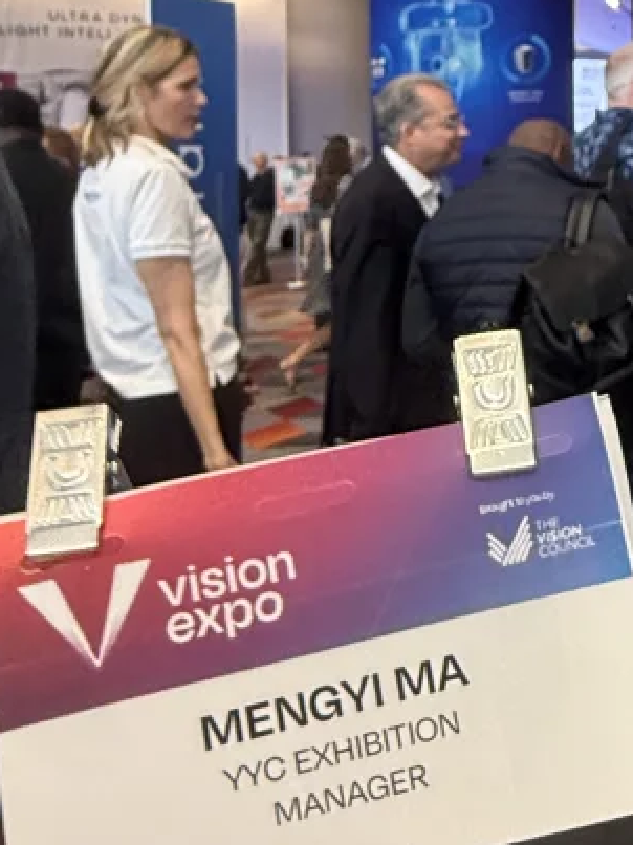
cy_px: 197
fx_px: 1220
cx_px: 616
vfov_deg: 37.1
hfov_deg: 27.6
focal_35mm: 50
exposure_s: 1/60
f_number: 2.2
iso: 320
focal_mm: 2.22
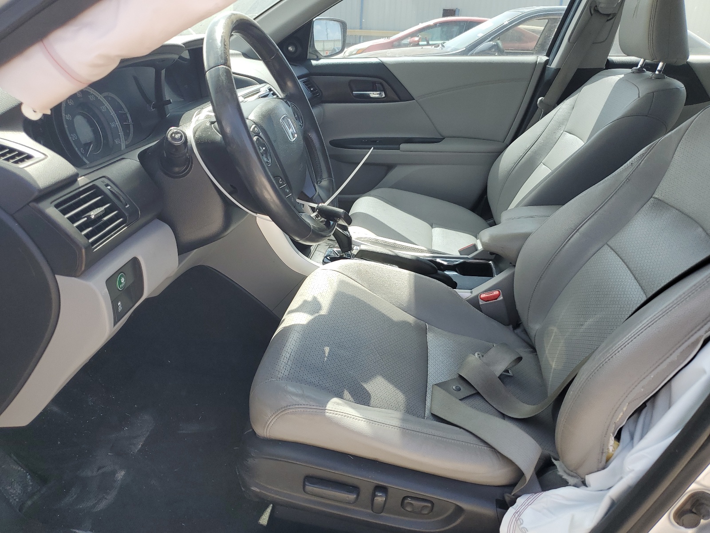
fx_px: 533
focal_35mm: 26
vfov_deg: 53.1
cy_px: 266
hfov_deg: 67.3
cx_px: 355
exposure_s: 1/625
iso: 50
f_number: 1.5
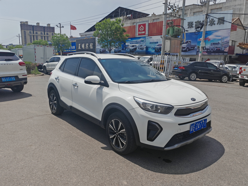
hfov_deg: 65.3
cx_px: 124
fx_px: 193
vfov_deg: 51.4
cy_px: 93
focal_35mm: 27
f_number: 1.9
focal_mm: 5.52
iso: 50
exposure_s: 1/2900
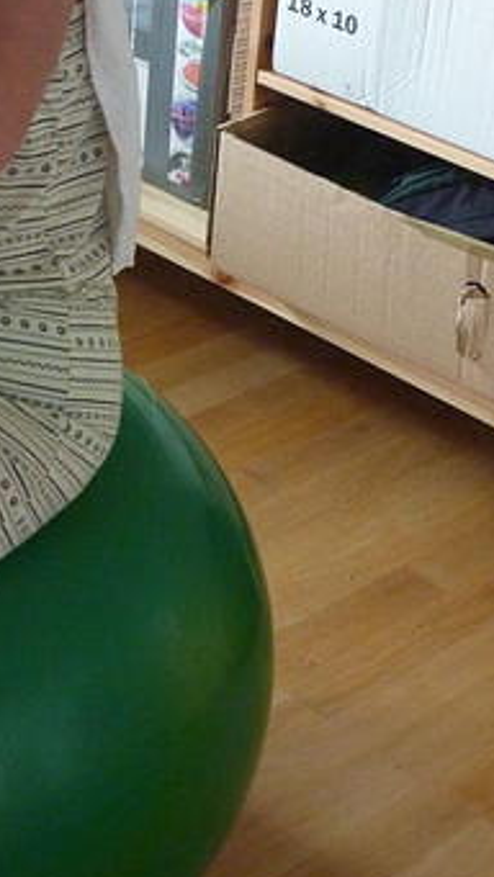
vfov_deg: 23.1
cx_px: -103
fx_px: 2094
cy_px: 111
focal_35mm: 90
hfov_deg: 13.1
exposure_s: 1/40
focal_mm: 7.8
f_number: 4.3
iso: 400
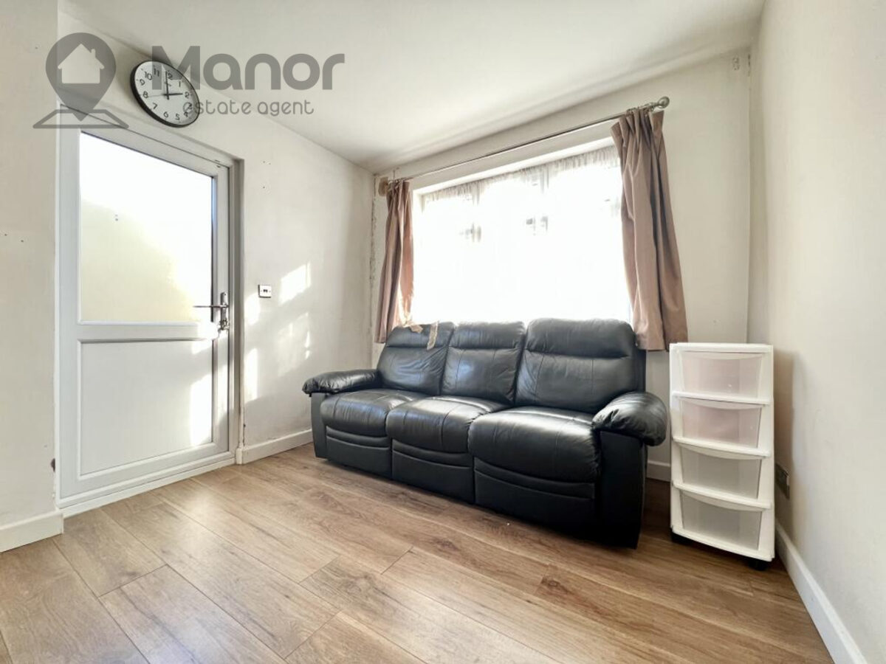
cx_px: 443
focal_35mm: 13
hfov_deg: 106.2
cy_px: 332
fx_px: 333
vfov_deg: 89.9
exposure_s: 1/76
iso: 250
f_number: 1.8
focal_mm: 1.57
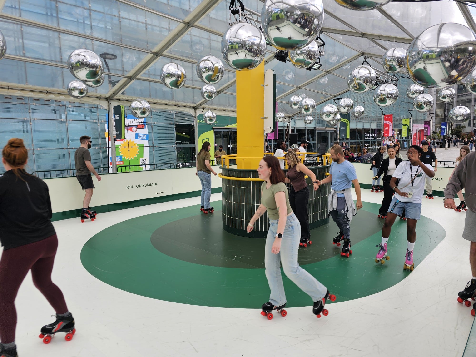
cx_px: 238
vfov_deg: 58.9
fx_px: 316
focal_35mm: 23
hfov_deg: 73.9
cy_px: 178
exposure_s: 1/224
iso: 10
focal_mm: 6.3
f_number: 1.7
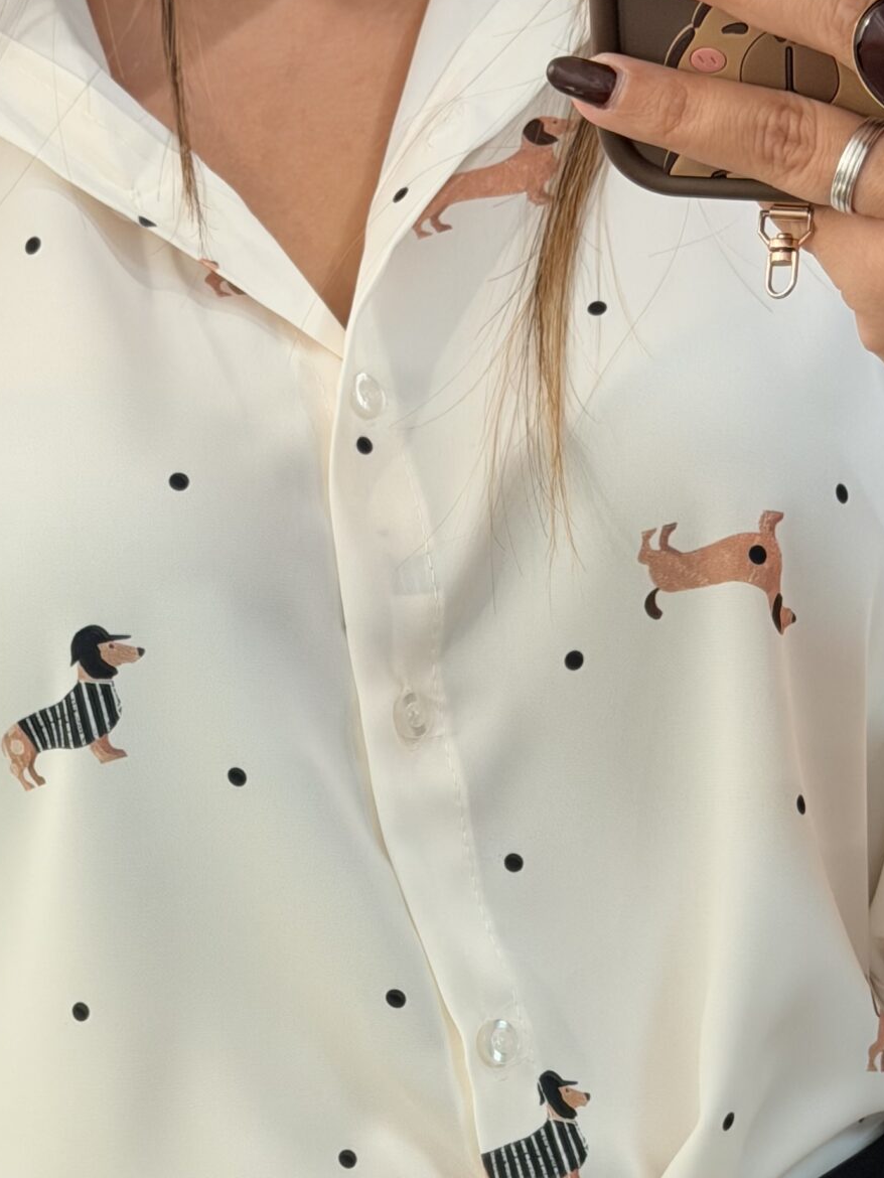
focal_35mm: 105
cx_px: 356
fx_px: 3574
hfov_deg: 14.1
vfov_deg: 18.4
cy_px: 1049
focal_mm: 6.76
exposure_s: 1/100
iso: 64
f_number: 1.78
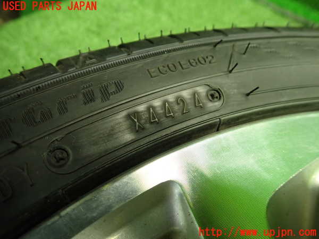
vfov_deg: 54.9
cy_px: 120
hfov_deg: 69.4
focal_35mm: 25
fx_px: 230
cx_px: 160
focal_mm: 4.5
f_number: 2
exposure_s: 1/30
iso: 250
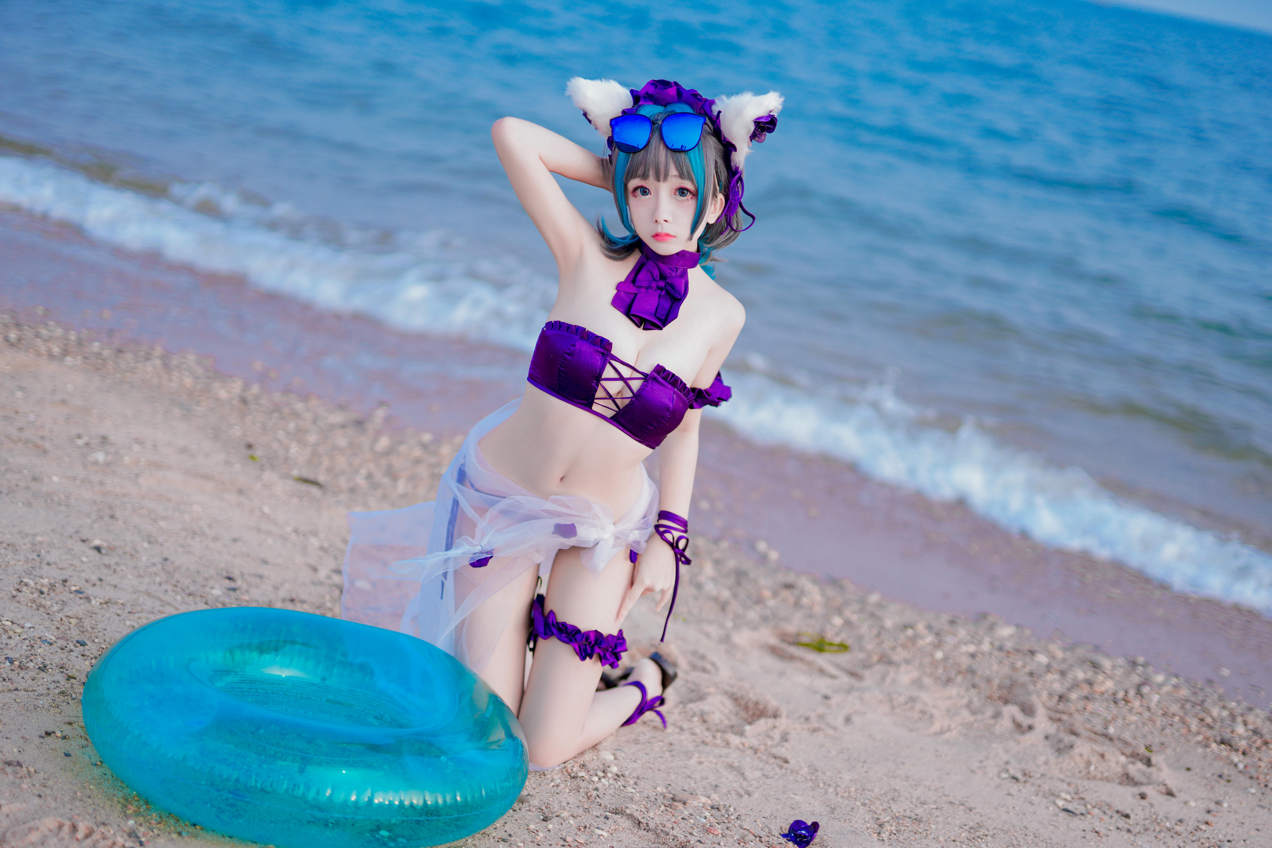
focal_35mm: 50
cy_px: 424
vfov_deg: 27.0
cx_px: 636
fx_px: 1767
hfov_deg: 39.6
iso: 100
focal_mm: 50
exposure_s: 1/1250
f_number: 1.4
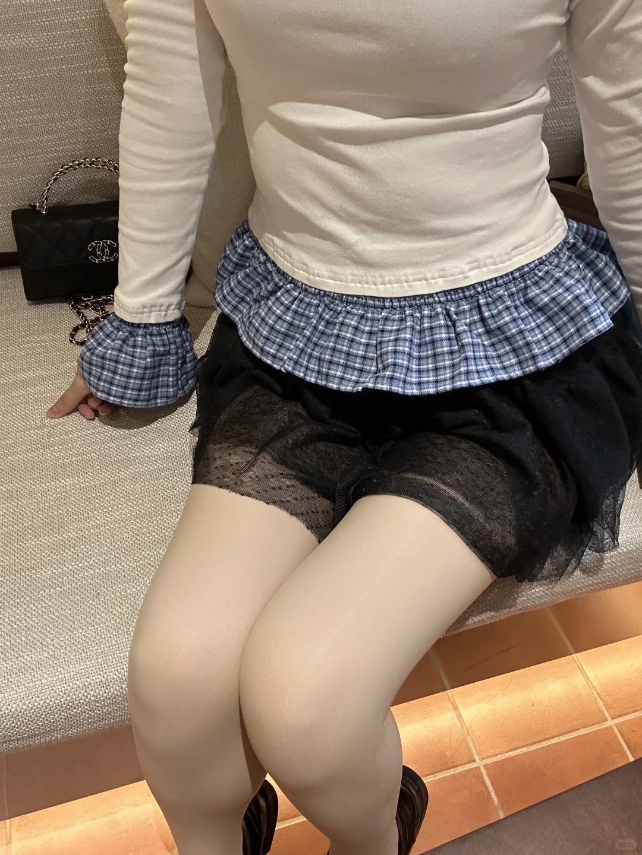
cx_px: 321
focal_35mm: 30
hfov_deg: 46.8
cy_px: 428
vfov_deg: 60.0
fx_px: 742
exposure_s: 1/51
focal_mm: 2.69
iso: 200
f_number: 1.9
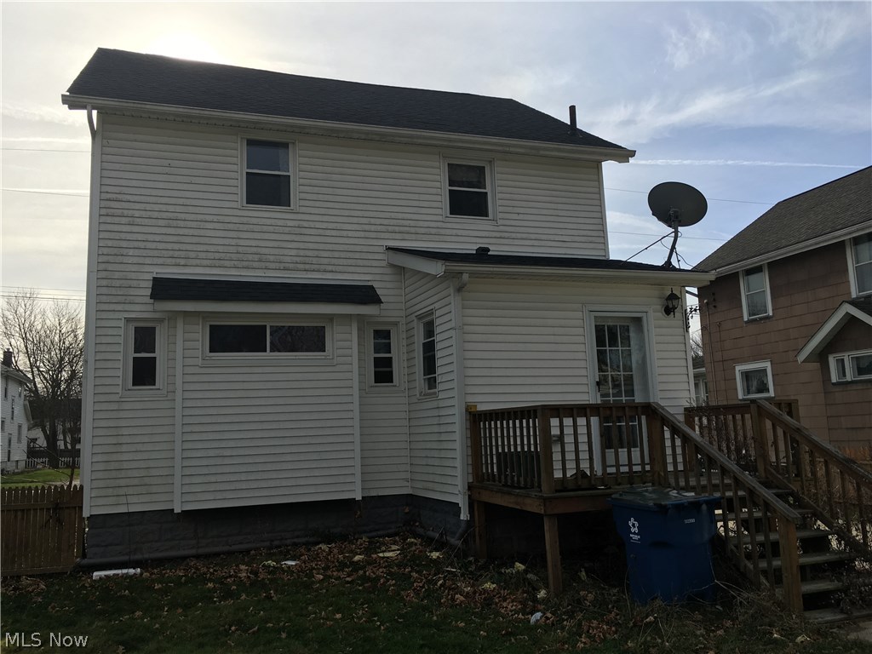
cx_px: 436
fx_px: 731
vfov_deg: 48.2
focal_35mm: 29
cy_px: 327
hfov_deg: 61.7
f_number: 2.2
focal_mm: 4.15
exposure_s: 1/2079
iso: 25
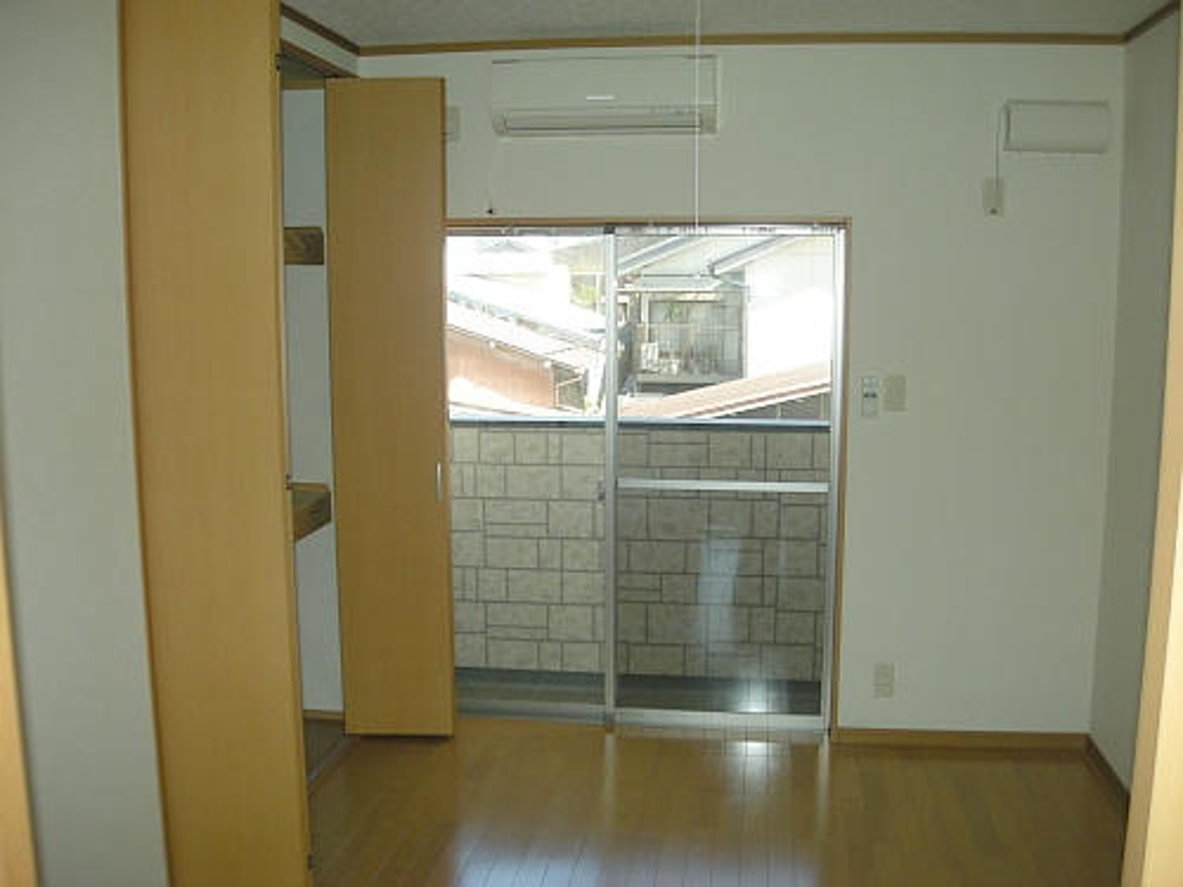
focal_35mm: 35
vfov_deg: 40.7
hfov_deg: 52.6
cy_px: 444
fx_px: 1196
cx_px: 592
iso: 90
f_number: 2.8
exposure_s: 1/152
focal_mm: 5.7
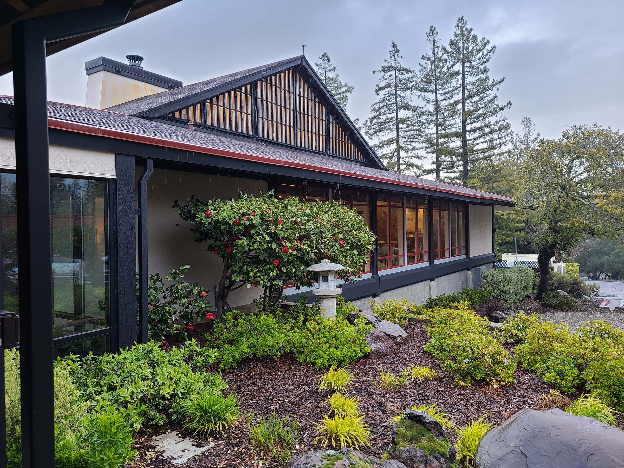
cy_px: 234
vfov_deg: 53.1
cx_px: 312
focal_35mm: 26
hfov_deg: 67.3
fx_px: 469
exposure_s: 1/120
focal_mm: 5.4
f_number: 1.8
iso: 64
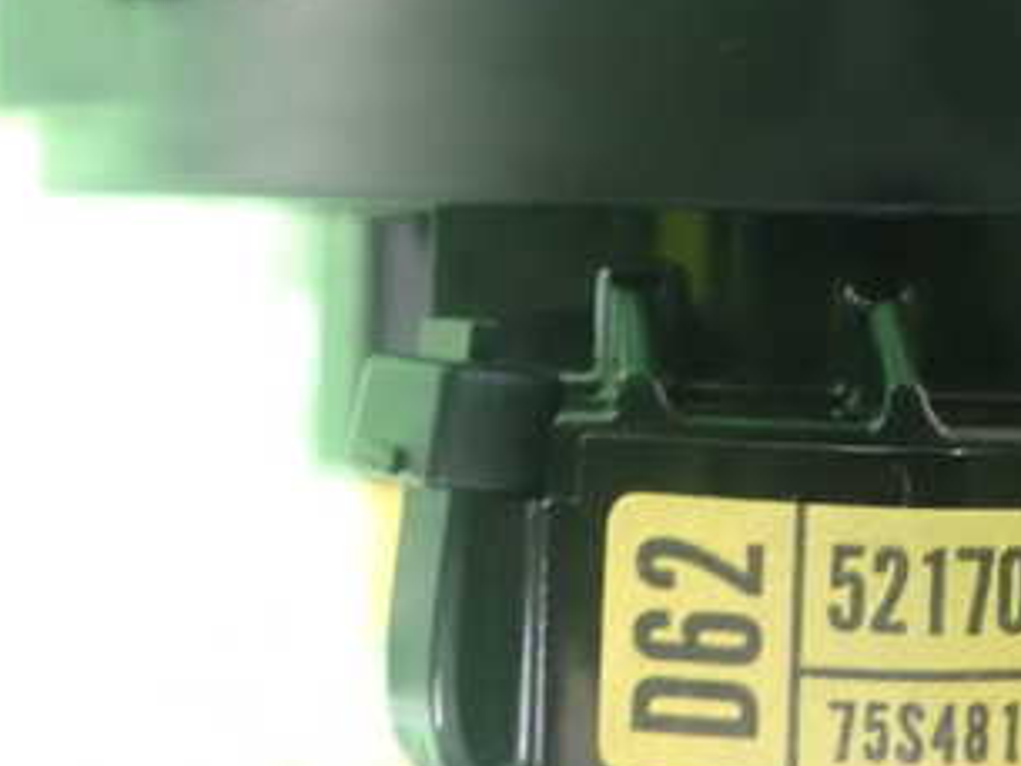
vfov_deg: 24.7
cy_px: 227
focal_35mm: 59
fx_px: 1741
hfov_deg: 31.8
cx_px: 813
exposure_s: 1/30
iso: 1600
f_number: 2.3
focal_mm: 5.5
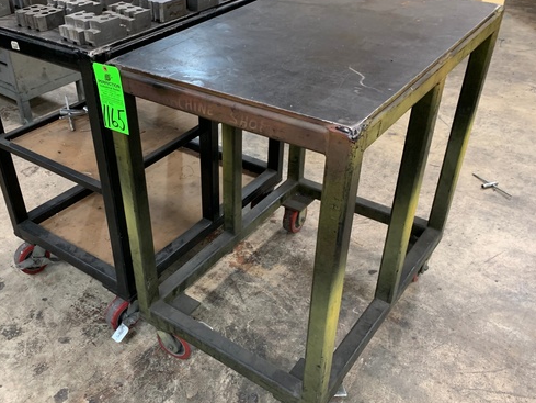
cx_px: 216
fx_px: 527
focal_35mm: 34
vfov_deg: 41.8
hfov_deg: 53.6
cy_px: 212
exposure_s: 1/60
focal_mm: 4.25
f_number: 1.8
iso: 200
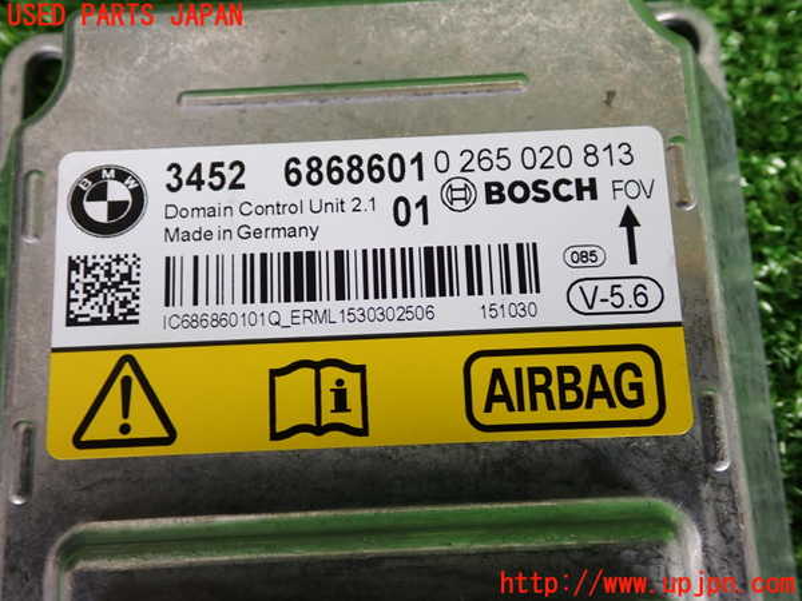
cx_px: 401
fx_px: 834
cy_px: 300
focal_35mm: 36
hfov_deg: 51.4
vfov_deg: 39.7
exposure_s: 1/60
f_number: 2.5
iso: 200
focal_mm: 6.37
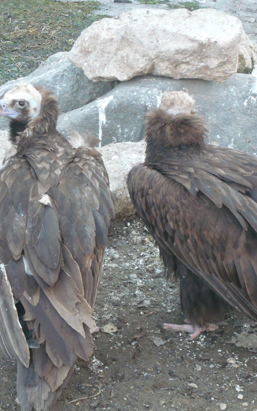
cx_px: 105
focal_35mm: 107
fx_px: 1199
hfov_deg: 12.2
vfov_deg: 19.5
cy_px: 207
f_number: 5.1
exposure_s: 1/60
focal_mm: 16.5
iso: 320
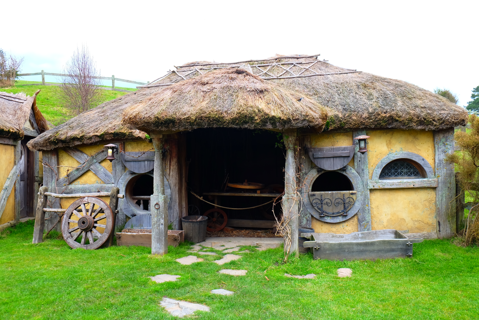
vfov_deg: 45.0
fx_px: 386
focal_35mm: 29
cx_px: 240
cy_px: 160
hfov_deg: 63.7
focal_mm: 19.6
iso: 200
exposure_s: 1/140
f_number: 5
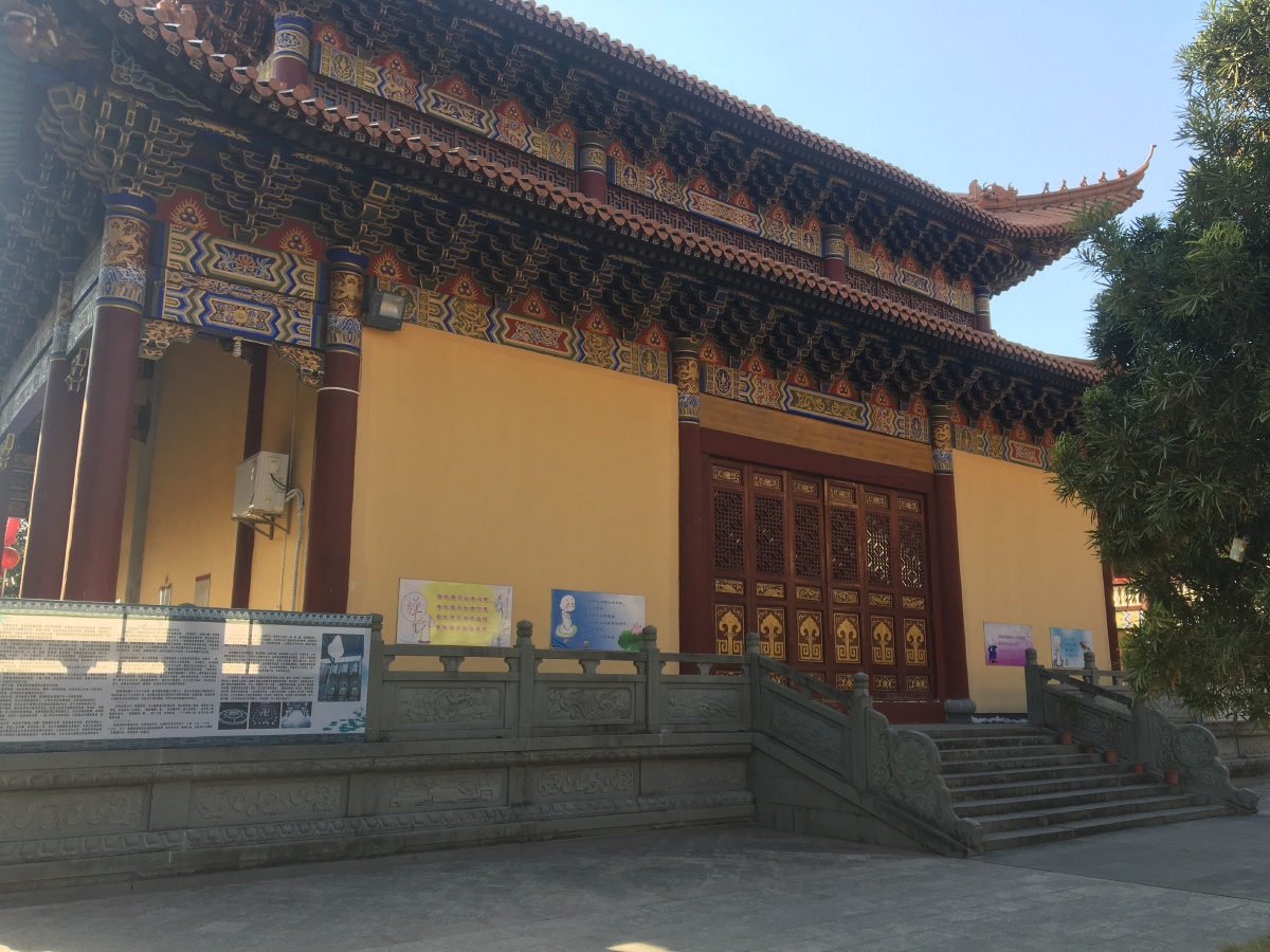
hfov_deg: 61.7
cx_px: 635
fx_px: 1064
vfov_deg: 48.2
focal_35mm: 29
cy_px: 476
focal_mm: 4.15
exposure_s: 1/327
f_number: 2.2
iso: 25
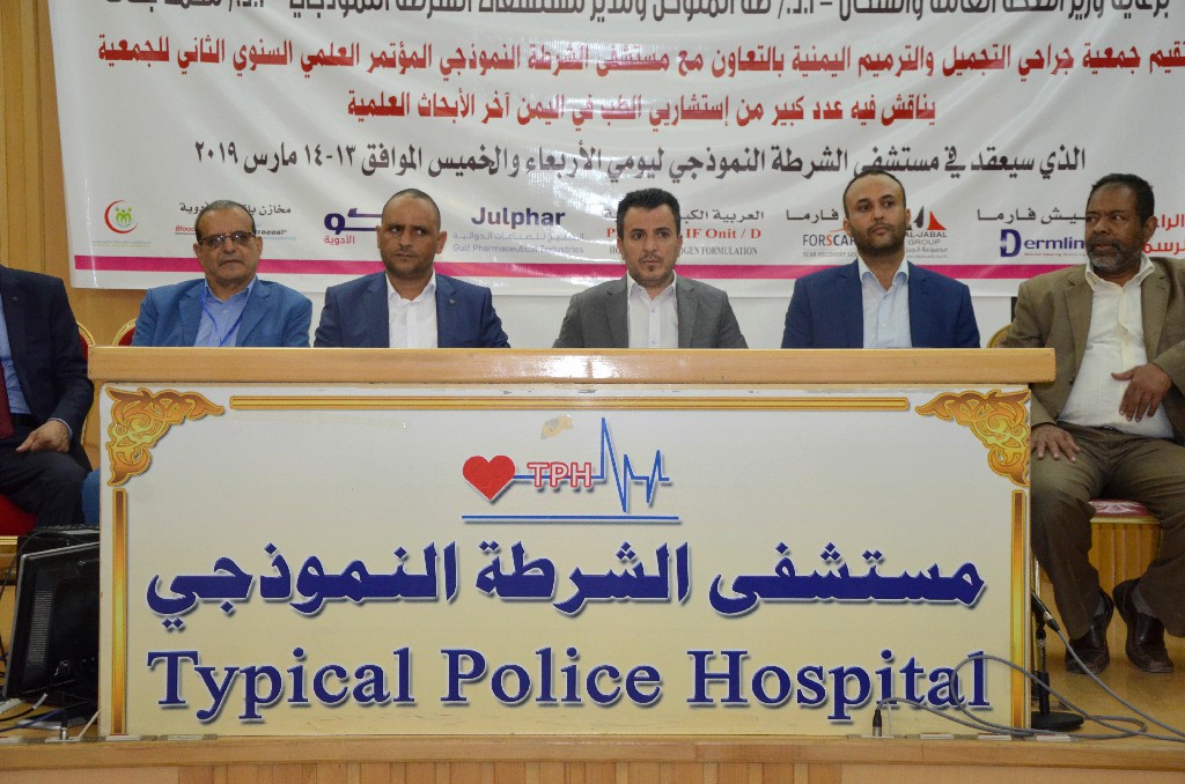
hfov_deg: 33.5
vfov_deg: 22.5
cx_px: 592
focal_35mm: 60
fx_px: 1971
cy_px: 392
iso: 2000
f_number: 4.5
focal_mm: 40
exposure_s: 1/60
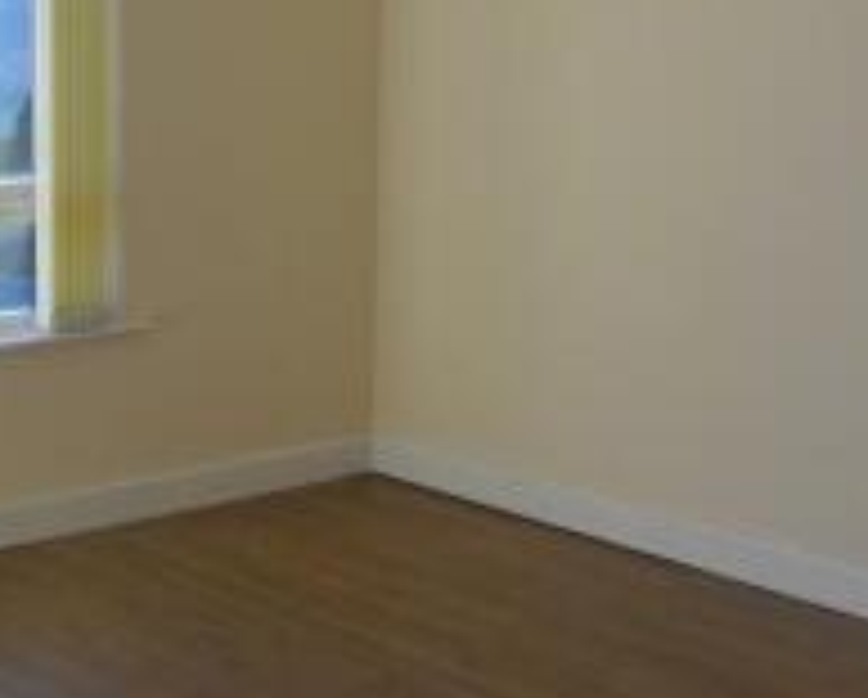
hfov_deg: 26.5
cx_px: -27
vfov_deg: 22.9
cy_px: 331
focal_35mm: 67
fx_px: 1724
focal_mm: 11
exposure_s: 1/200
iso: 200
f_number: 4
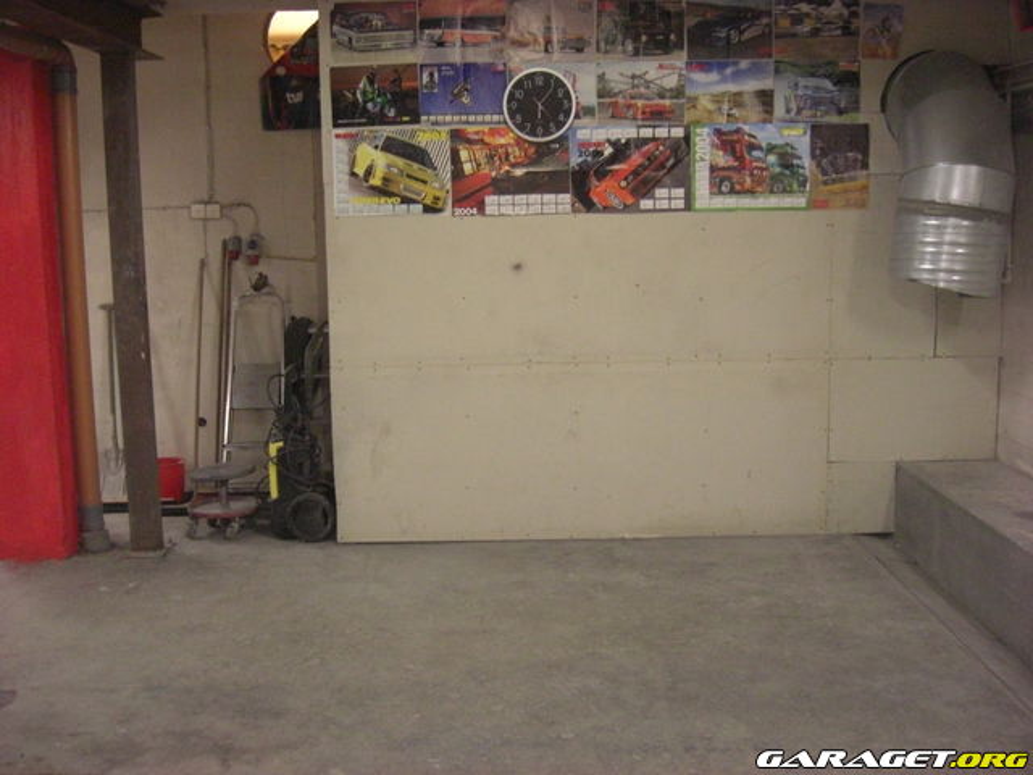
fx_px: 1134
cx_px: 516
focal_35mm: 38
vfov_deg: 37.7
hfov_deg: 49.0
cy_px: 388
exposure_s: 1/40
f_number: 2.8
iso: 800
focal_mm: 7.9
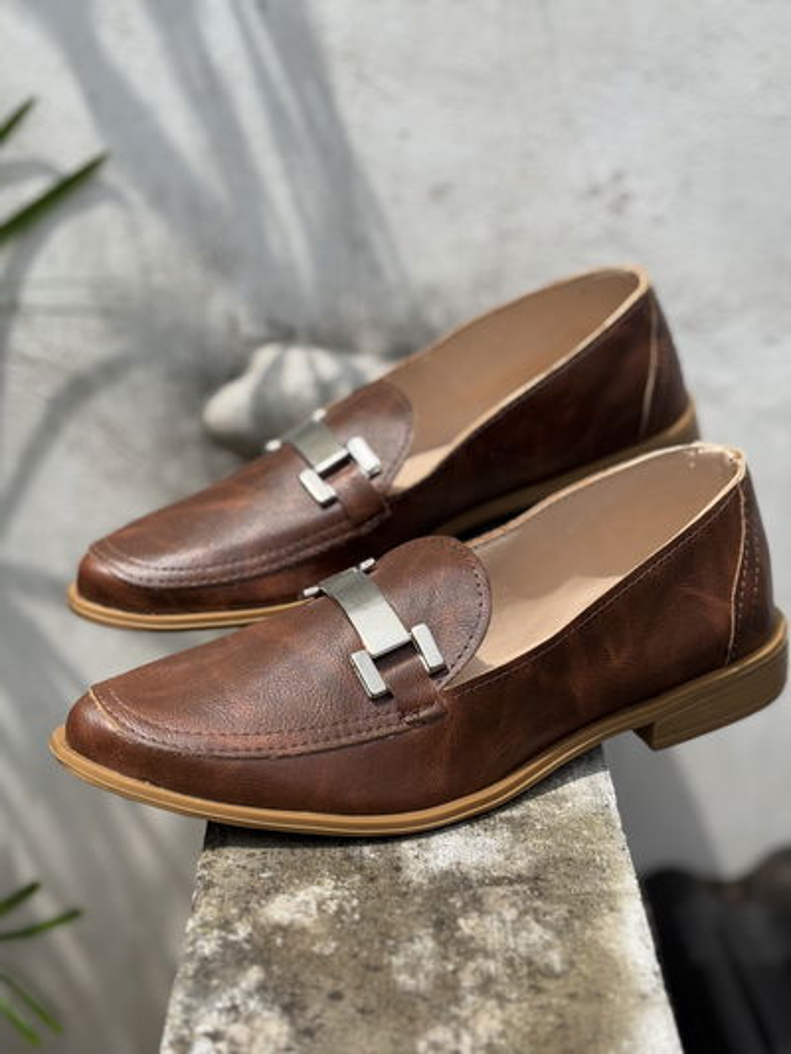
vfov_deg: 36.8
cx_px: 396
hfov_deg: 28.0
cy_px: 527
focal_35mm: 52
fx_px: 1584
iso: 40
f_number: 1.6
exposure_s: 1/3413
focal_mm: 5.96
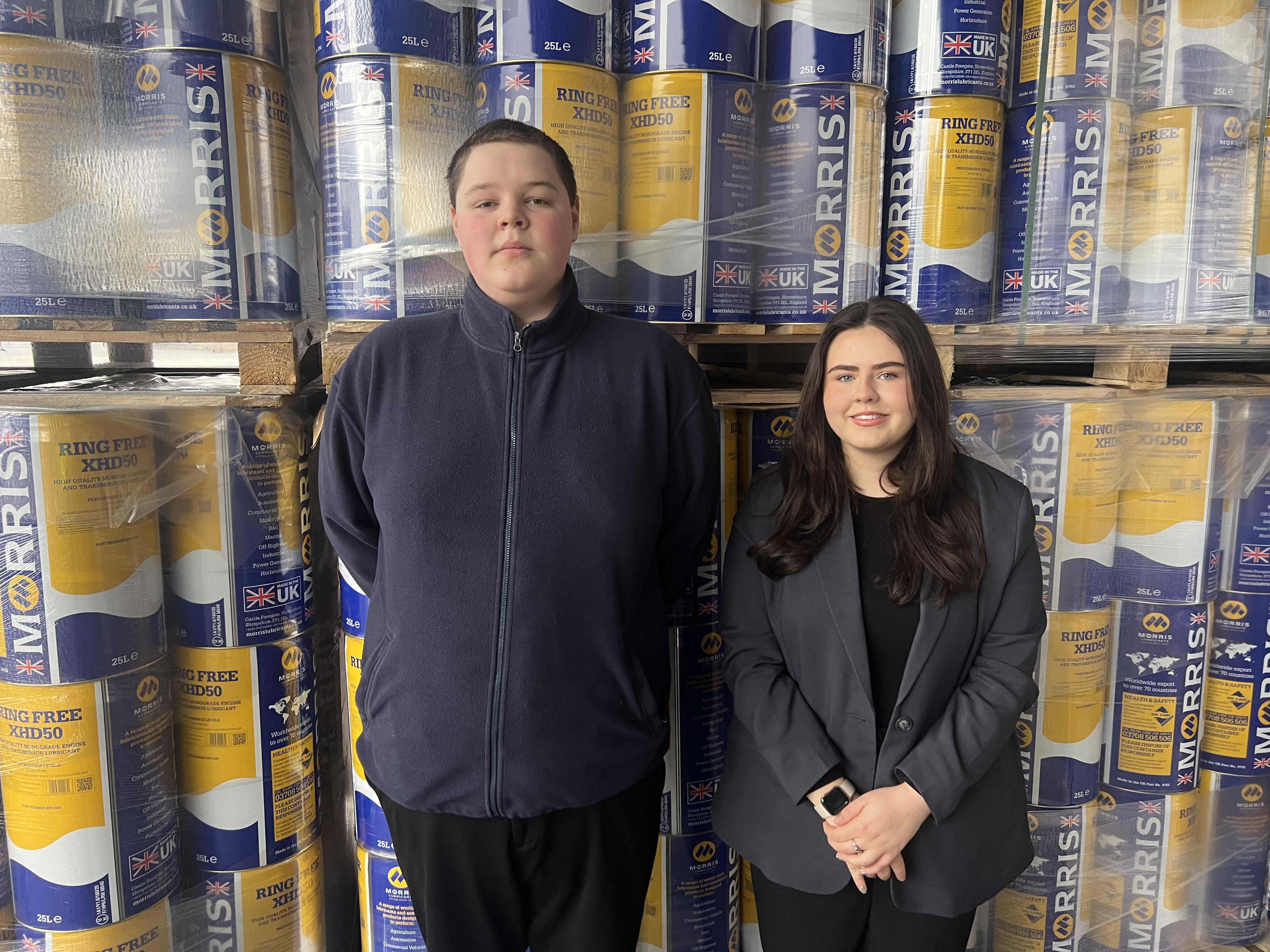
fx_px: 954
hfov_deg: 67.3
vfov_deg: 53.1
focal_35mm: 26
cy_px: 476
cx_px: 635
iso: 125
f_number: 1.5
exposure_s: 1/73
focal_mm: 5.7
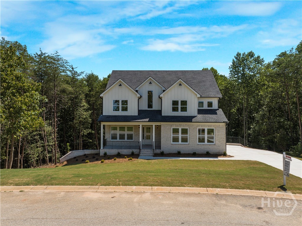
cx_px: 151
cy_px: 113
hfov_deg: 71.6
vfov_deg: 56.7
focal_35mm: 24
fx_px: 209
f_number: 5
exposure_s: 1/800
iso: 100
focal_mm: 12.29
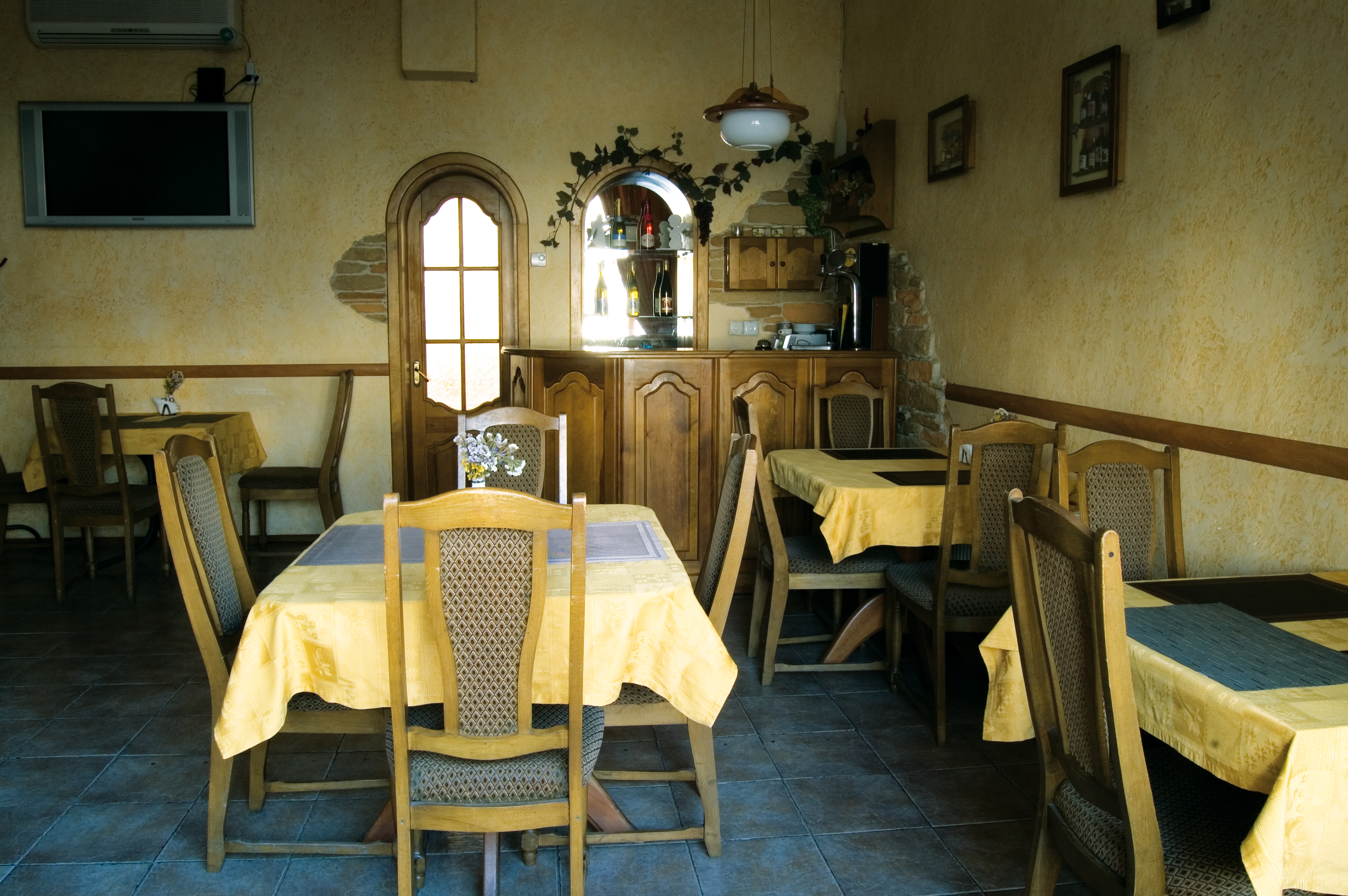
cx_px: 674
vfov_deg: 47.8
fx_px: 1010
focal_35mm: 27
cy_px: 448
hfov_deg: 67.4
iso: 200
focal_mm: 18
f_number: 14
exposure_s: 1.6
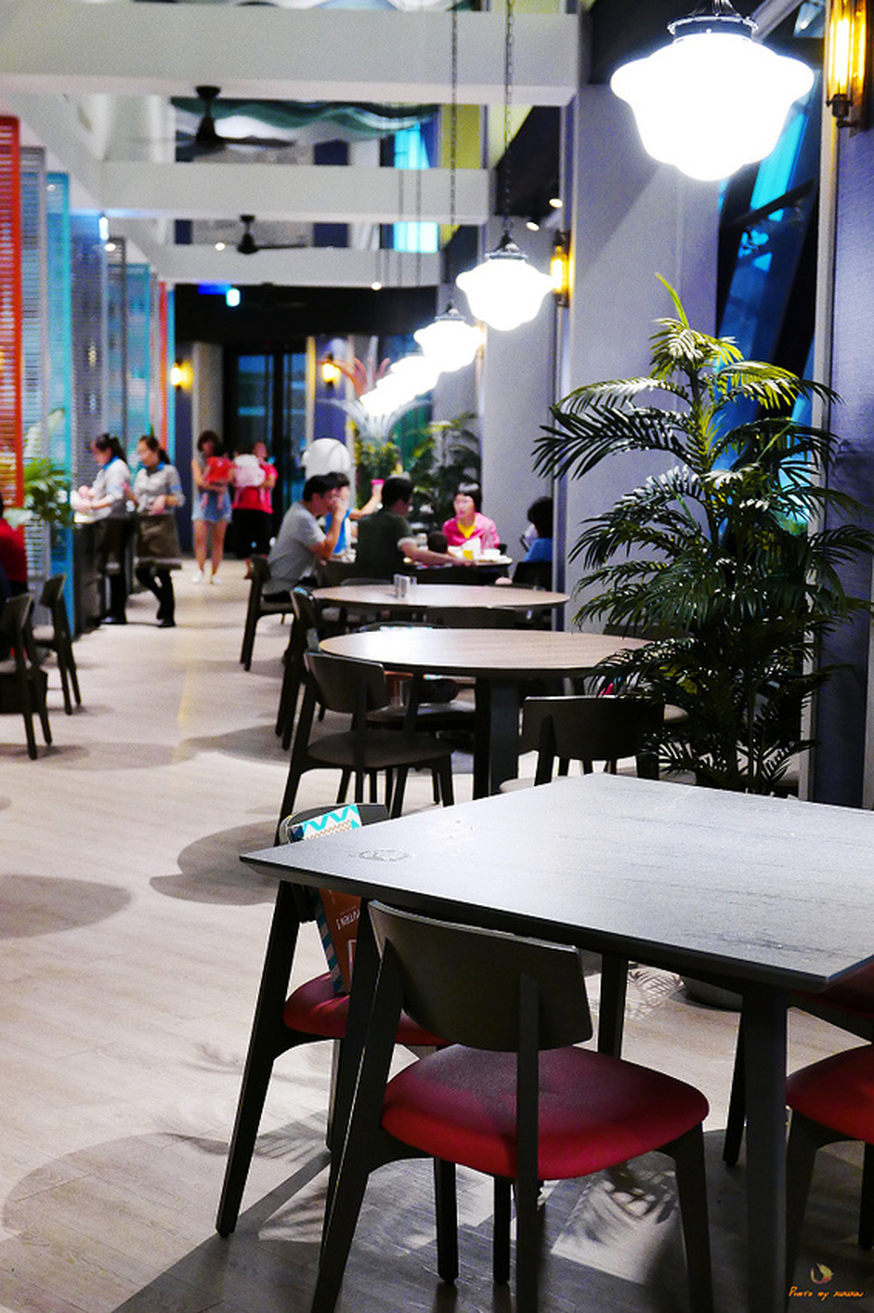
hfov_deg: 27.0
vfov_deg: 39.6
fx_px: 1822
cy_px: 656
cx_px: 437
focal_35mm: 50
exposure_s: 1/40
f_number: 2.7
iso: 1600
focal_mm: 22.7
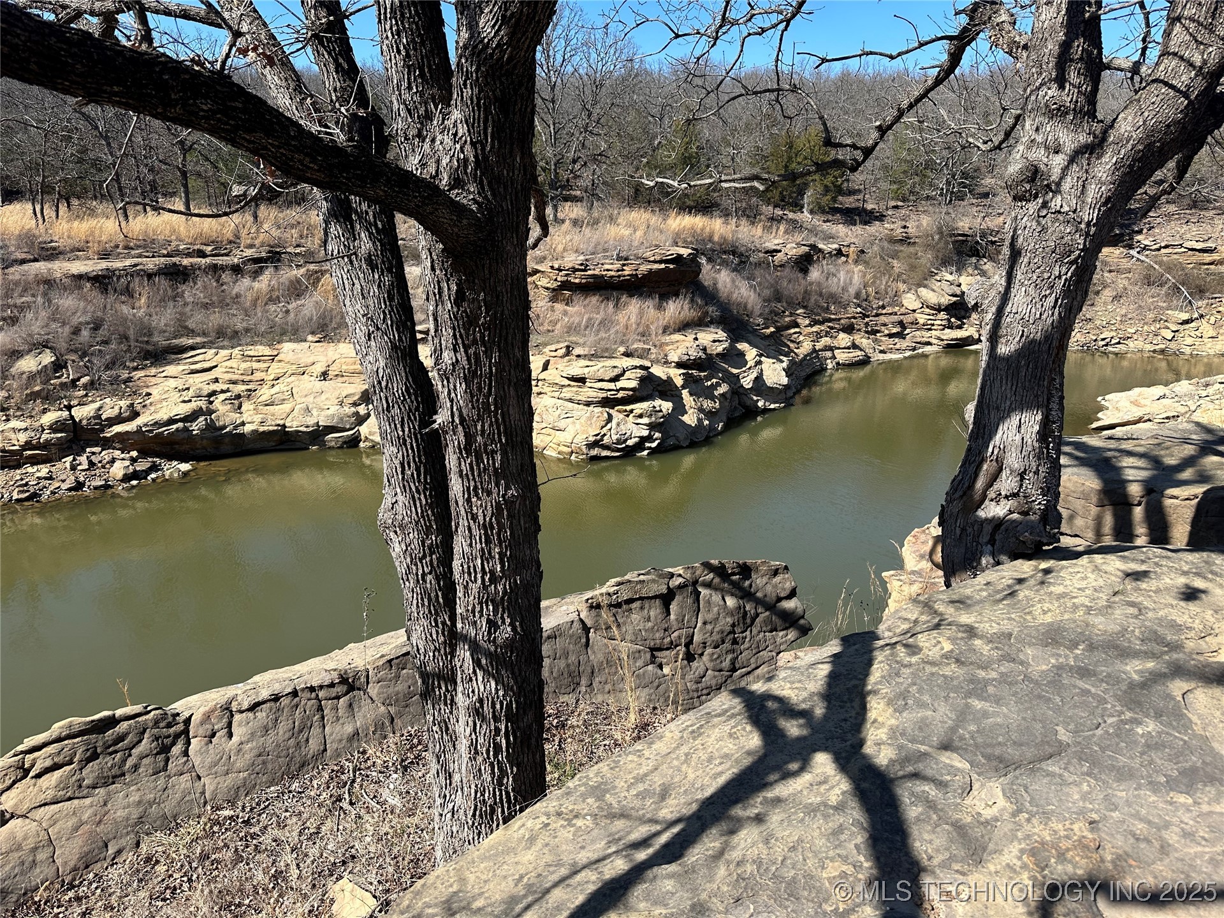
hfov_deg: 71.6
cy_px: 459
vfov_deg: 56.8
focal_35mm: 24
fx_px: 849
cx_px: 612
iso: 80
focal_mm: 6.86
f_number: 1.78
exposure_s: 1/2353
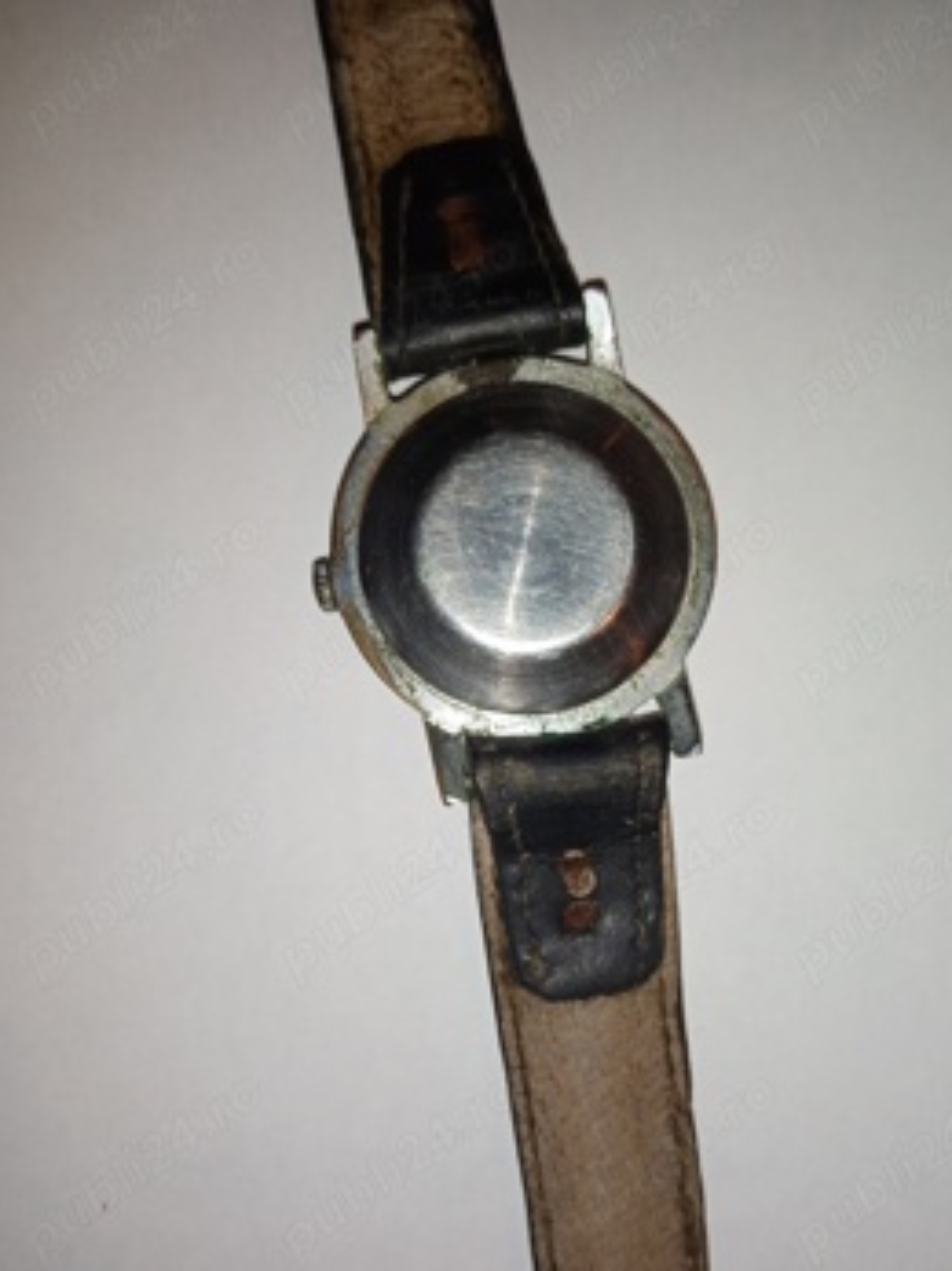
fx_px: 1101
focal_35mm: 30
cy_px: 667
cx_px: 527
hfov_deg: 46.7
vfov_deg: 60.0
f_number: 1.8
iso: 112
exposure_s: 1/50
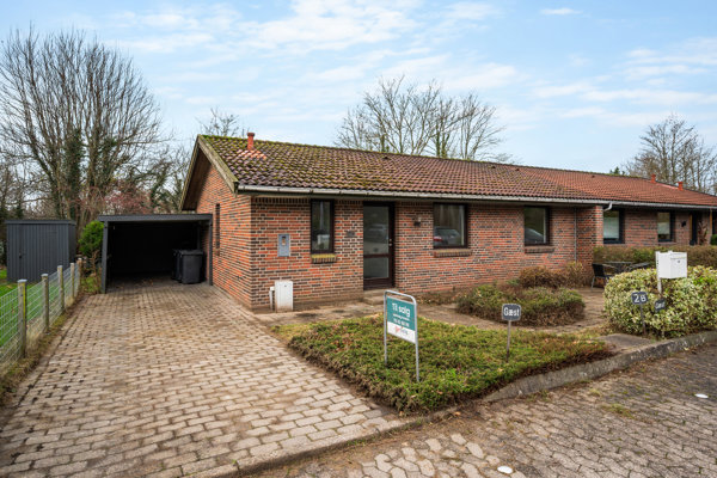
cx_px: 358
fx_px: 408
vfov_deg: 60.7
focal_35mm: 20
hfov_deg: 82.6
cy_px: 239
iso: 200
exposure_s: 1/8
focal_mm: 20.5
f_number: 8
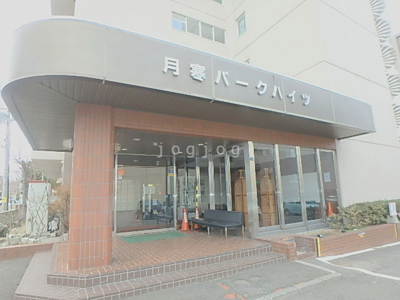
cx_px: 200
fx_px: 243
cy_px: 150
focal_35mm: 21
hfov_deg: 79.0
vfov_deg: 63.4
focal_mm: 3.7
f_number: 3.5
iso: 125
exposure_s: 1/125
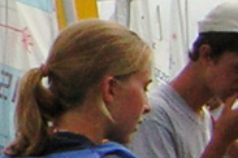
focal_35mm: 246
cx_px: -124
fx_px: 1626
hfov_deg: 8.2
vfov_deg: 5.6
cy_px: 25
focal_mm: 4.7
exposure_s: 1/1013
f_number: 5.2
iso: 50
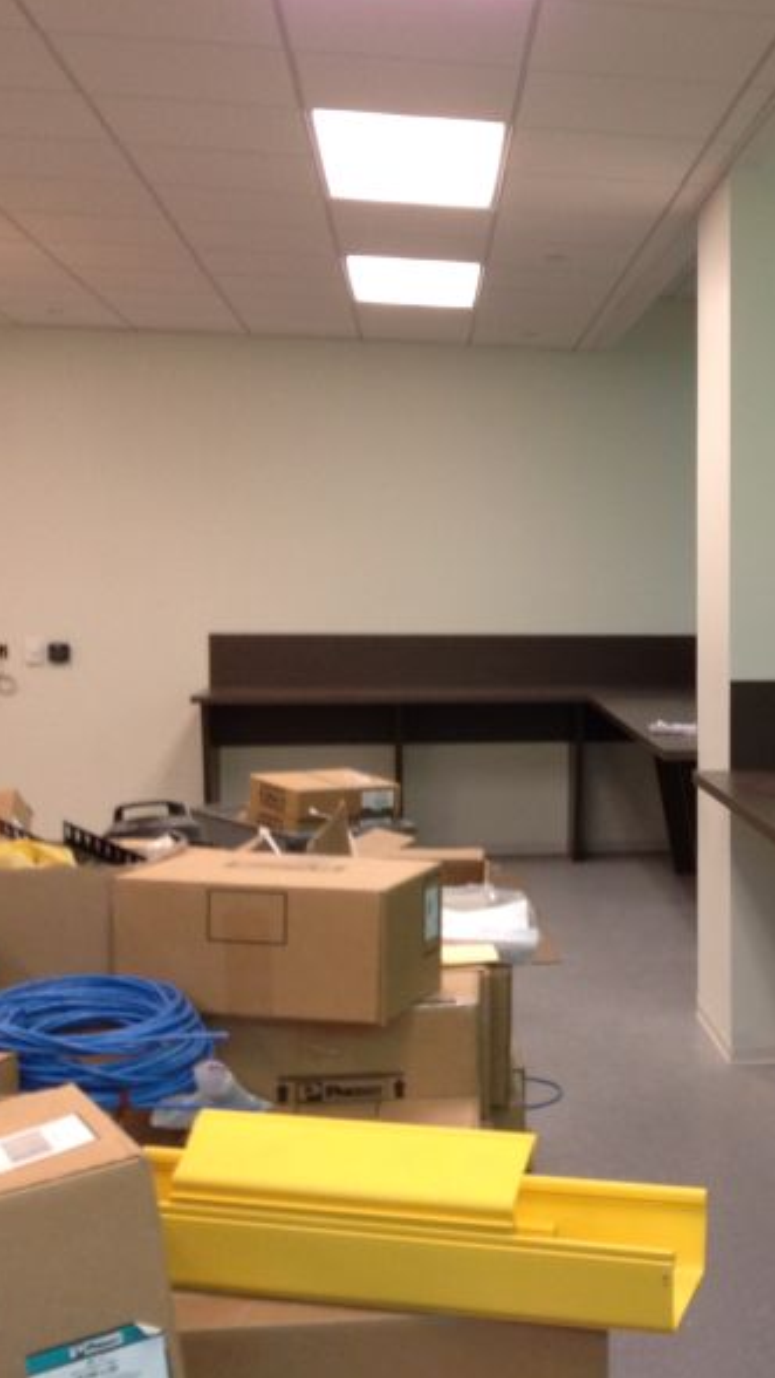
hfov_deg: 22.0
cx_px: 816
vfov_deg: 39.9
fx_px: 1899
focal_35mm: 52
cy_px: 680
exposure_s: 1/15
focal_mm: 4.28
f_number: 2.4
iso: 100
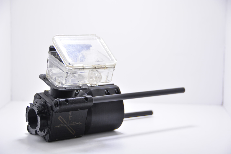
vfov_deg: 14.7
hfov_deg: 21.9
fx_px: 597
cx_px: 116
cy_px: 77
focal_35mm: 93
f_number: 4.8
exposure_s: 1/250
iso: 250
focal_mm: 62
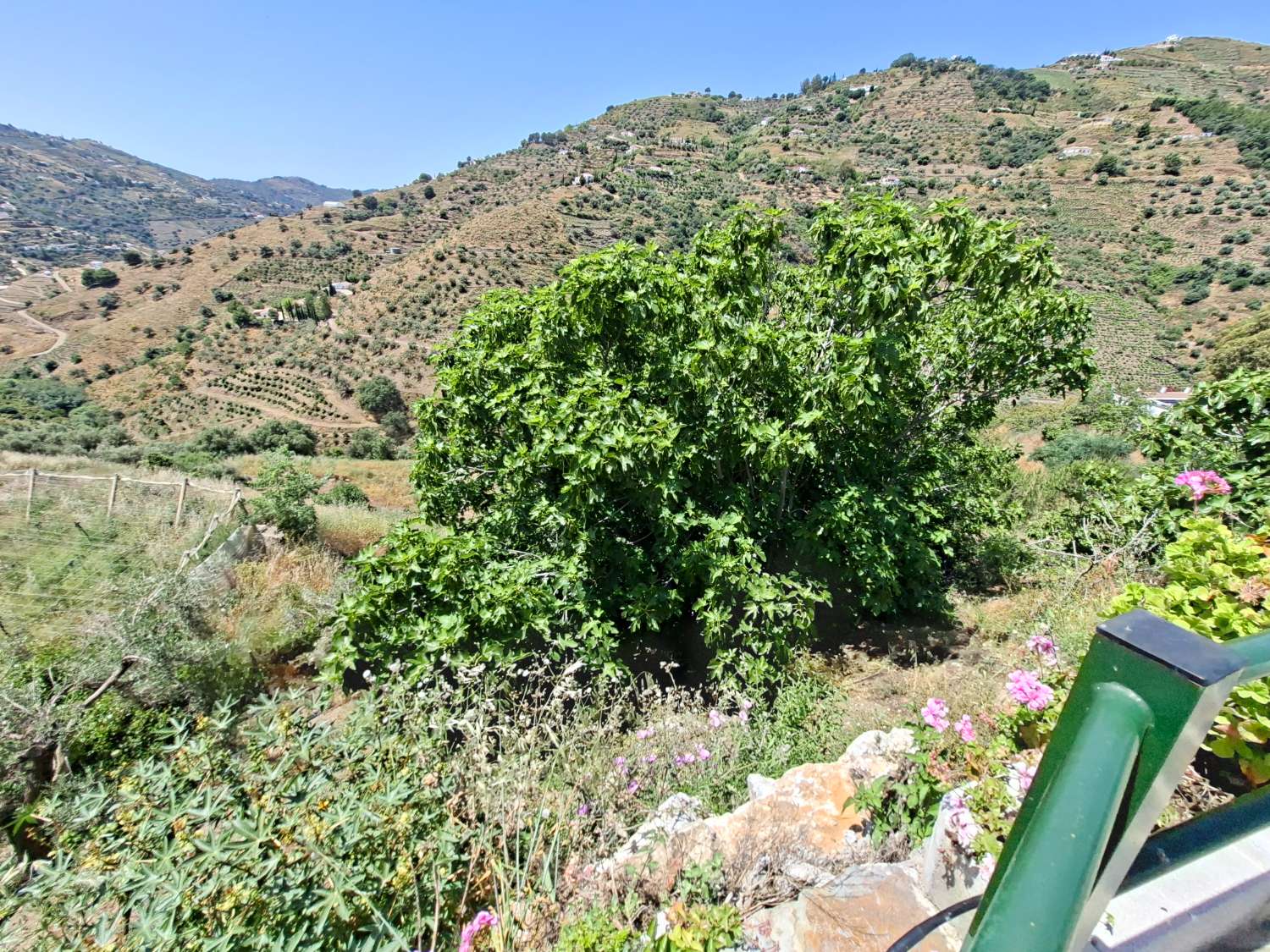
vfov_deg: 89.9
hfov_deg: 106.2
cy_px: 476
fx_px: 477
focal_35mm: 13
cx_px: 635
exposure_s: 1/847
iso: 40
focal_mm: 1.74
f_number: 2.2
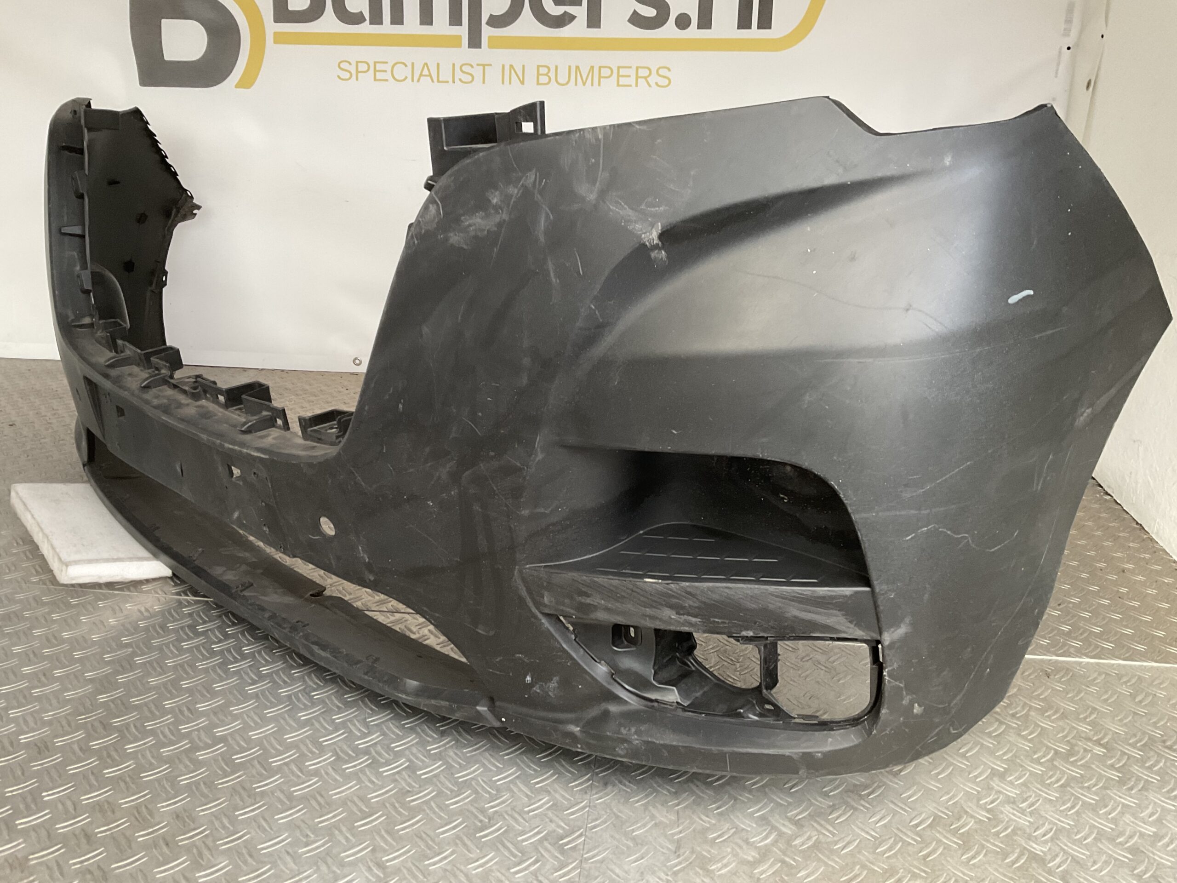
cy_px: 442
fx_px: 986
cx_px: 588
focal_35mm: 29
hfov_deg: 61.7
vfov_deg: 48.2
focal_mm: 3
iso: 80
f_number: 1.8
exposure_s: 1/50
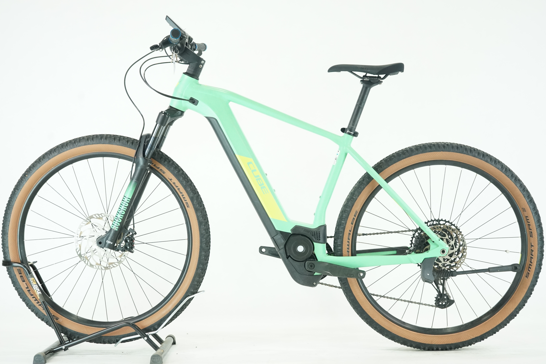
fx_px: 925
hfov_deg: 32.9
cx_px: 273
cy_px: 182
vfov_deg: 22.3
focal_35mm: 61
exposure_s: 1/200
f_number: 5.6
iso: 2500
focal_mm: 61
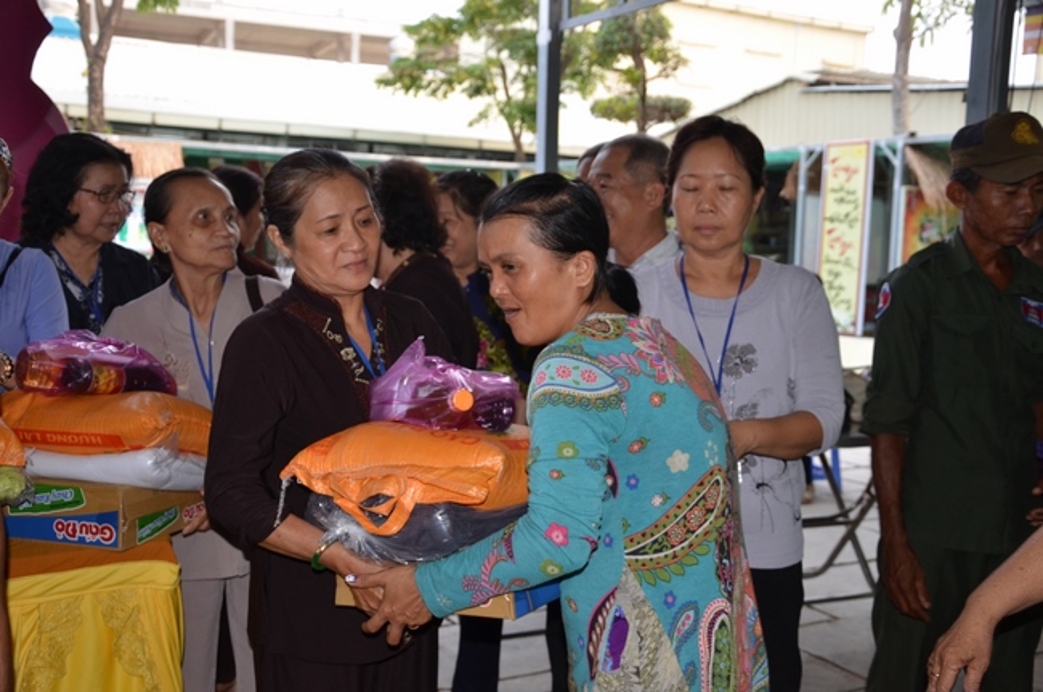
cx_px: 522
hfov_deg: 46.5
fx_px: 1215
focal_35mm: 42
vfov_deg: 31.8
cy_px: 346
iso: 640
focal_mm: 28
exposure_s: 1/60
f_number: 4.5
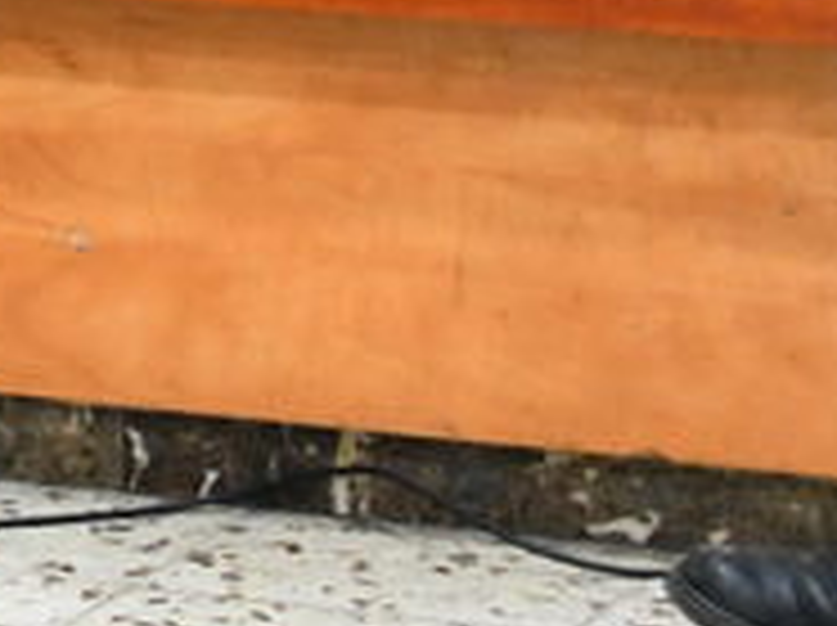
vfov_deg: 4.5
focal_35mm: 319
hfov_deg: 5.8
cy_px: -925
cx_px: -1598
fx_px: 7703
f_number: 5
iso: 1600
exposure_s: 1/160
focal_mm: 44
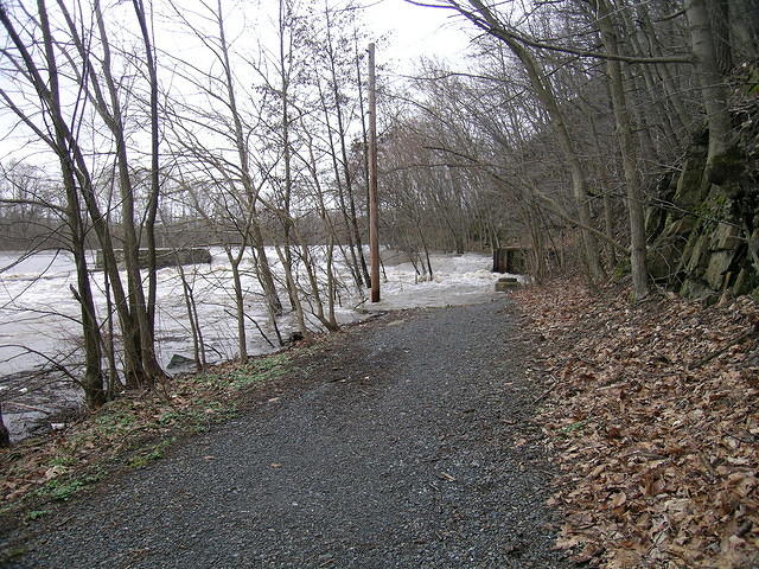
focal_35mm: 28
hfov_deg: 63.4
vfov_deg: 49.7
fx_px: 614
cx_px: 380
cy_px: 284
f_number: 3.1
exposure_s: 1/71.3
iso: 50
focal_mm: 5.8
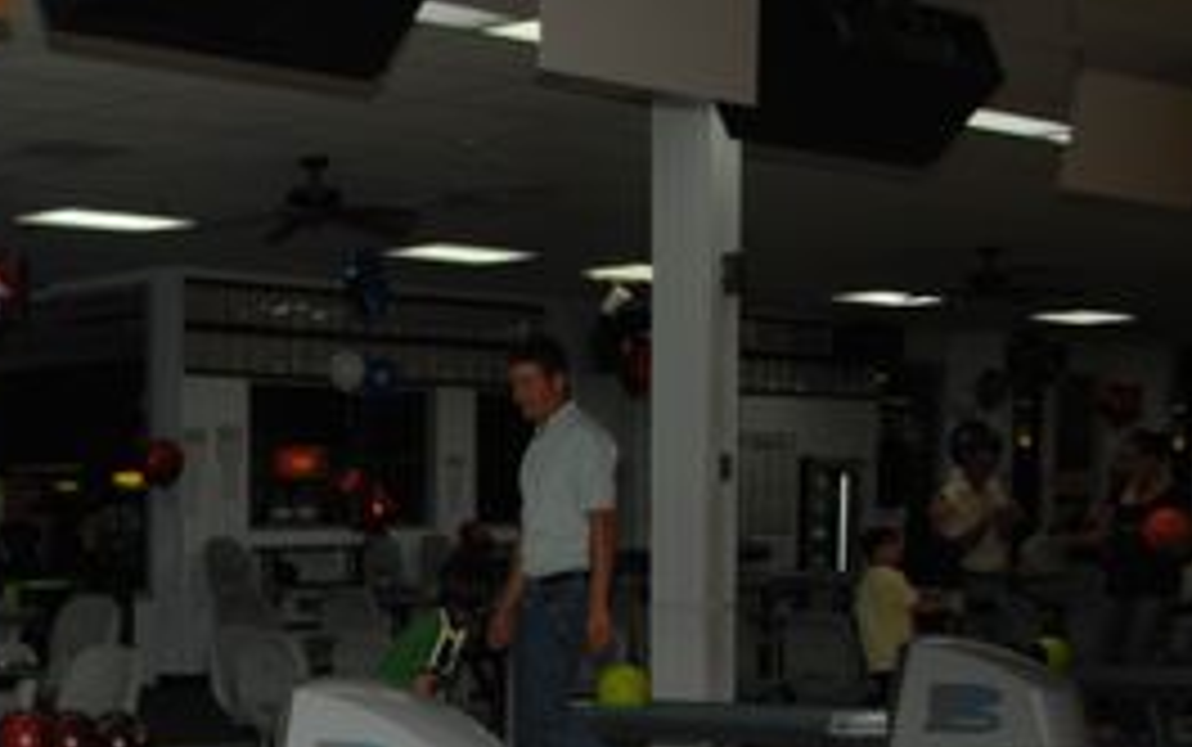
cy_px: 808
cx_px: -211
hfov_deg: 23.5
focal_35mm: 81
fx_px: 2633
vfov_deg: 15.7
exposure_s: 1/125
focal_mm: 22
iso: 200
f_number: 3.8
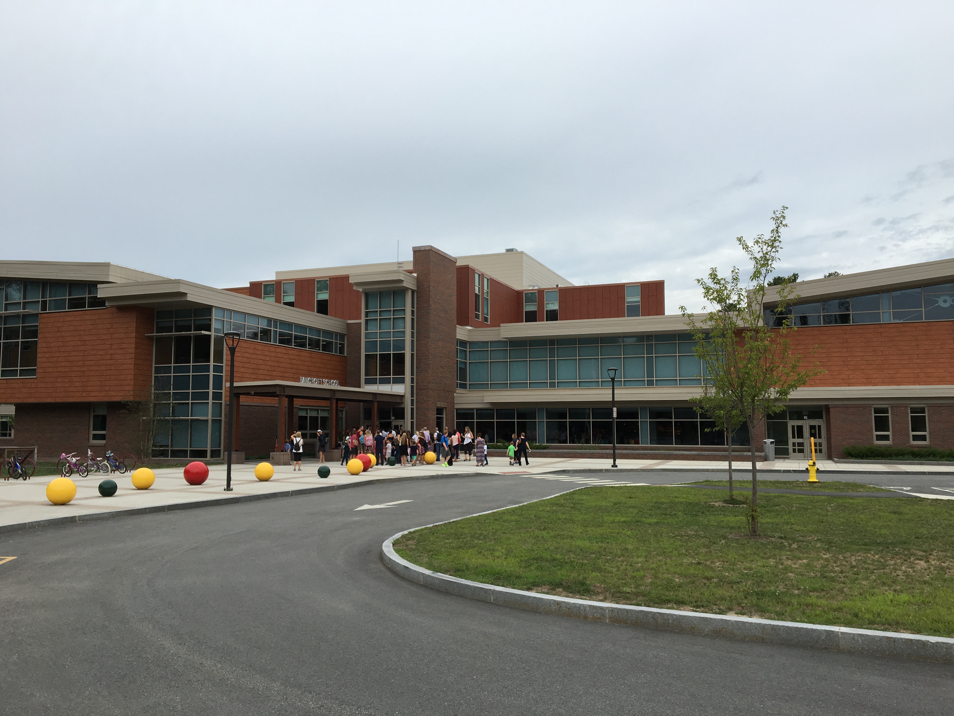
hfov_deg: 61.7
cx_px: 477
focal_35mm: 29
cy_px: 358
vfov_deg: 48.2
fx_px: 799
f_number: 2.2
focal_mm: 4.15
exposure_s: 1/1068
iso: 25
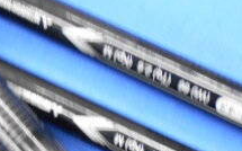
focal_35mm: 82
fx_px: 540
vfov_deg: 15.2
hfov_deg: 25.1
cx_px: 73
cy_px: 195
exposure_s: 1/13
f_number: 3.2
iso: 400
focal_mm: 4.6
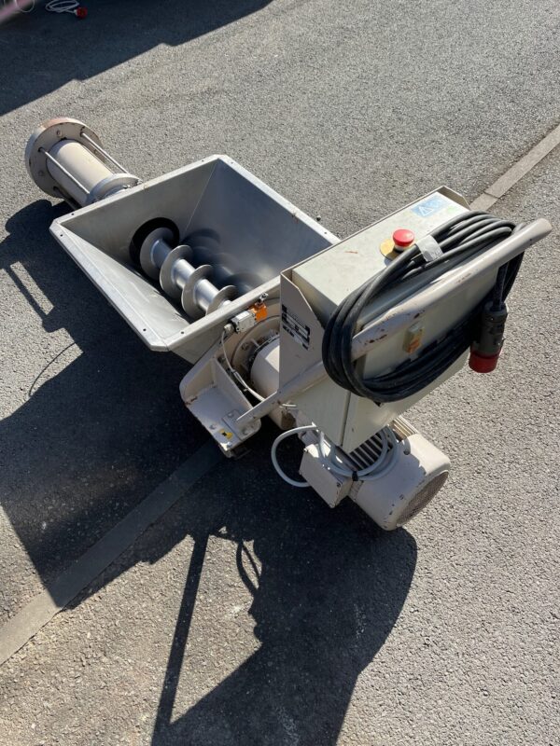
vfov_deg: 67.3
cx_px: 280
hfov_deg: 53.1
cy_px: 373
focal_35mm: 26
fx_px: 561
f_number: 1.6
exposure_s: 1/1477
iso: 50
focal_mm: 5.1
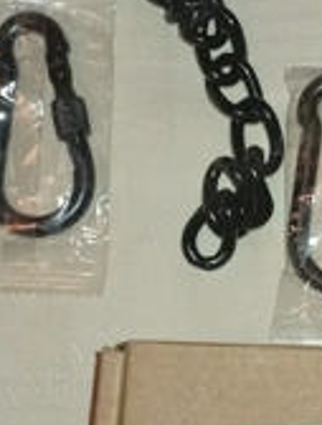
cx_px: 314
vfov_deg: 21.7
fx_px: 1111
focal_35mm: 90
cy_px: 223
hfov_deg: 16.2
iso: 614
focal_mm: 3.98
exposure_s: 1/25
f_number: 1.8
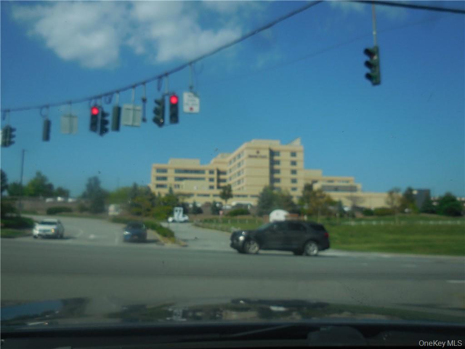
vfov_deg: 42.9
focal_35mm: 33
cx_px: 232
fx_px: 443
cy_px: 174
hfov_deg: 55.4
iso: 125
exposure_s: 1/500
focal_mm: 5.9
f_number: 7.4
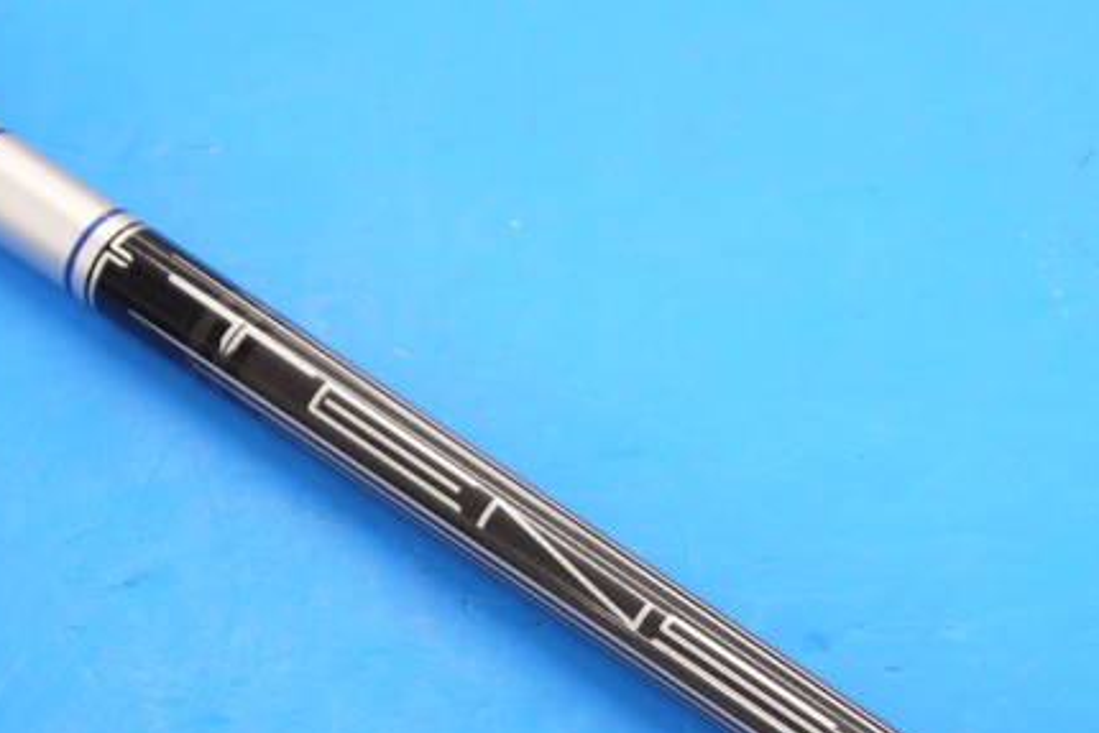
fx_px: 3970
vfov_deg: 10.5
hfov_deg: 15.8
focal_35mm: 130
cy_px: 564
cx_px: 659
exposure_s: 1/80
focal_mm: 42
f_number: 5.6
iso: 640
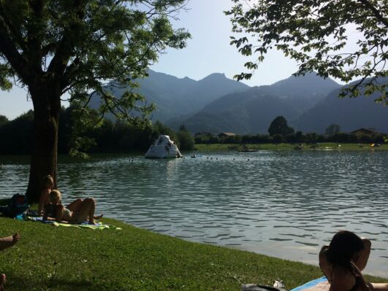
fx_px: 359
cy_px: 131
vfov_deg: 44.1
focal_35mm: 32
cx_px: 180
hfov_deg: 56.8
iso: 32
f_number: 2.2
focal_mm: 4.15
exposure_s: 1/4566
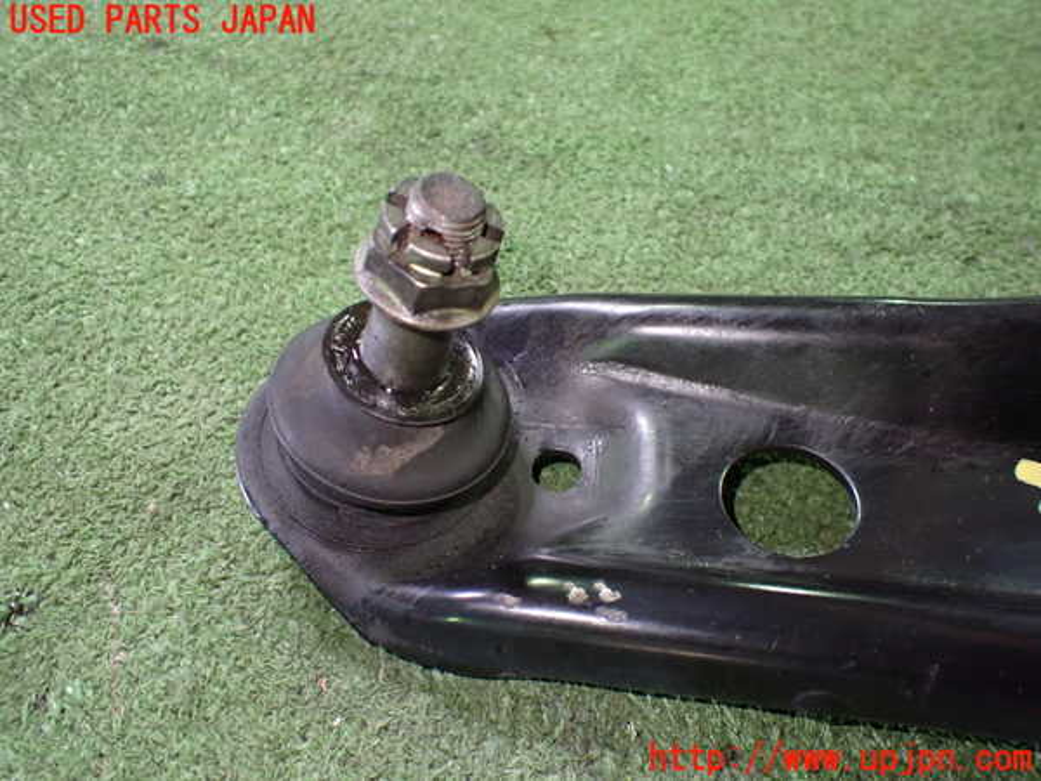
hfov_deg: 60.0
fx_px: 902
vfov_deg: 46.8
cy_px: 390
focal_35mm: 30
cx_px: 520
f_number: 2.3
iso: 800
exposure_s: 1/80
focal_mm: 5.4
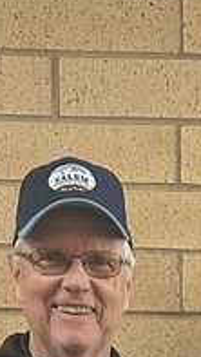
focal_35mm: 136
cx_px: 237
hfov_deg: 8.8
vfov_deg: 13.5
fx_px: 1287
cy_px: 712
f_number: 1.78
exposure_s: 1/60
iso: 400
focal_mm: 6.86
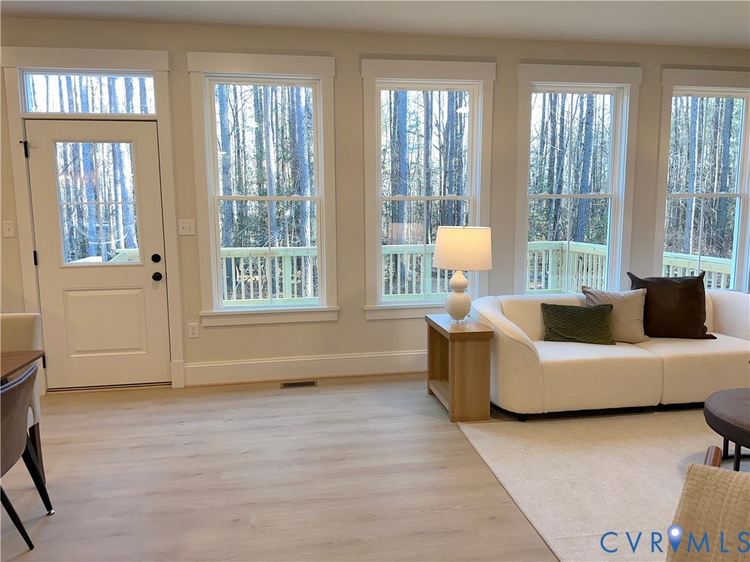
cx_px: 375
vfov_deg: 56.8
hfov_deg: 71.6
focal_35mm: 24
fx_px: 520
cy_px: 281
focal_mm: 6.86
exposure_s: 1/120
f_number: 1.78
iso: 100
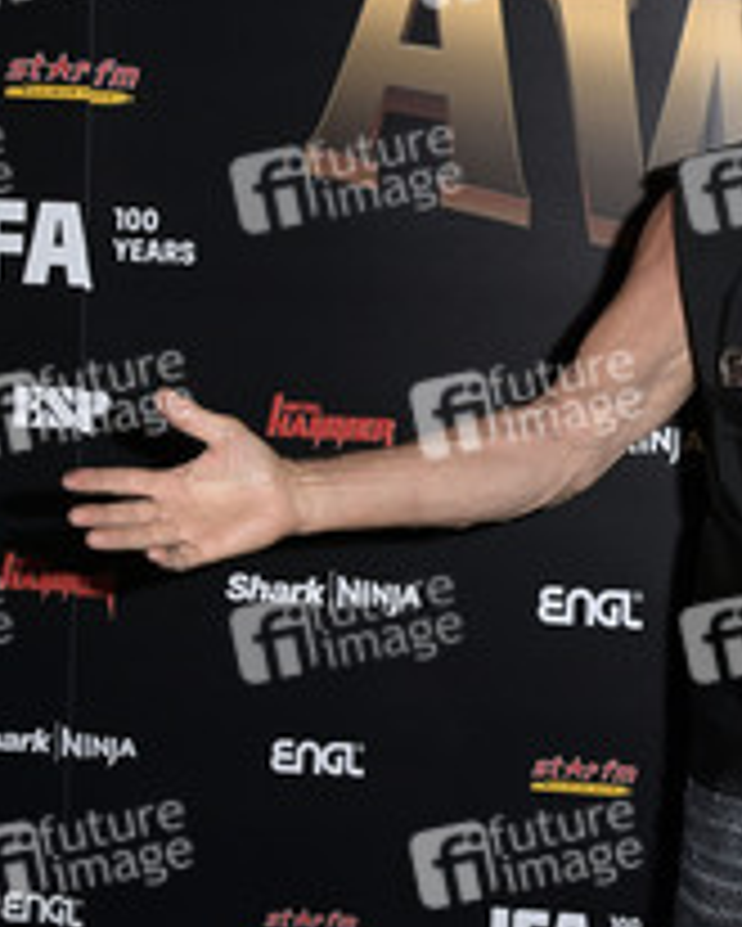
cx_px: 857
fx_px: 2140
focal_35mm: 78
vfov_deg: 24.3
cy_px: 292
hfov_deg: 18.8
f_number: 5
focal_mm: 38
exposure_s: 1/200
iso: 640
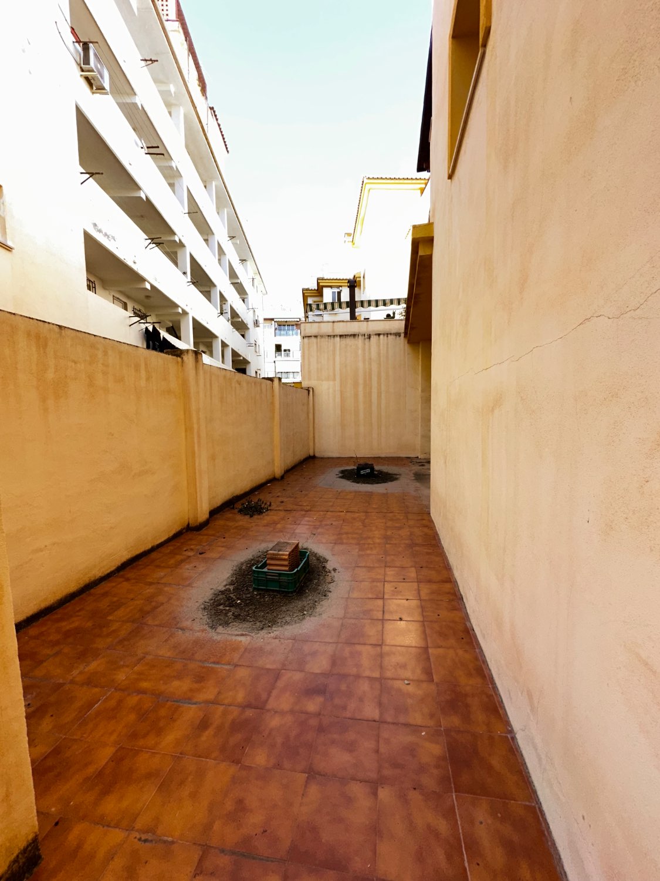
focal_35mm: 14
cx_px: 330
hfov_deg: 85.7
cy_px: 440
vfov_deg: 102.1
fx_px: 356
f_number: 2.2
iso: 80
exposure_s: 1/442
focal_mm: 2.22
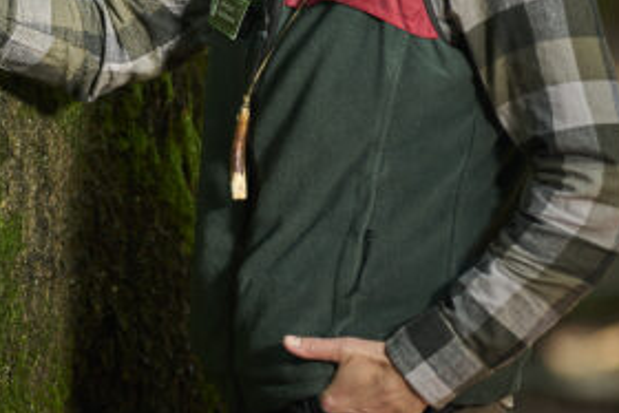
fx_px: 8481
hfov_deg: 4.2
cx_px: -270
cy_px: 8
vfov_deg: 2.8
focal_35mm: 493
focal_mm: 135
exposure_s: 1/180
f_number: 1.8
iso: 64
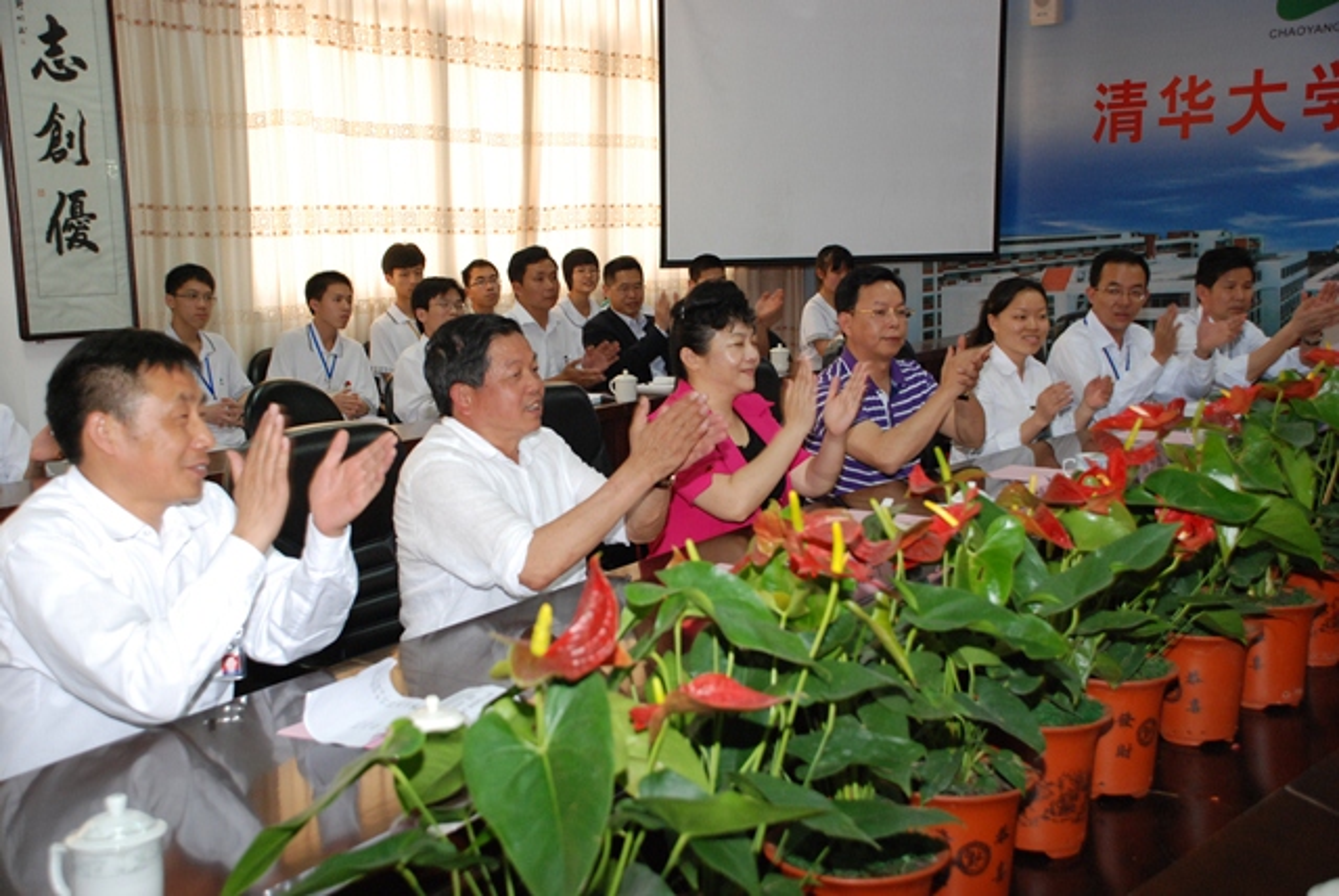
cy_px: 448
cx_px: 670
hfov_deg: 42.3
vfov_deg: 29.0
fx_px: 1731
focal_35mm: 46
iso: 640
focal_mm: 31
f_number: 4.2
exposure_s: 1/60
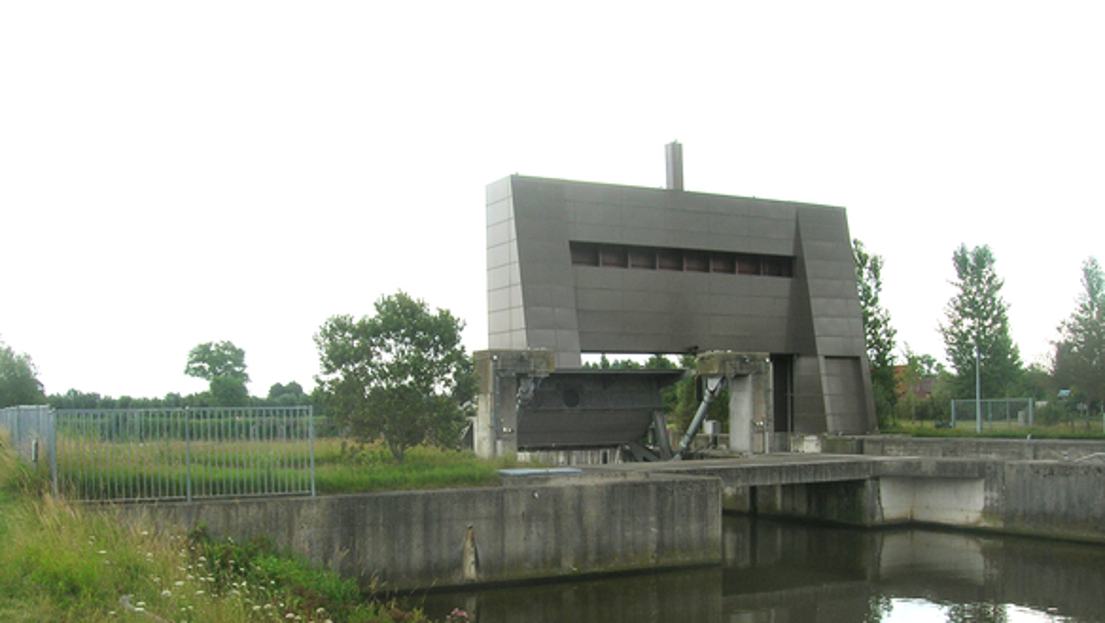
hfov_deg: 52.8
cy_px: 418
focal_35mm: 38
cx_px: 545
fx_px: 1114
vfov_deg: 31.0
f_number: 4.9
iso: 50
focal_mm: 5.7
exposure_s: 1/237
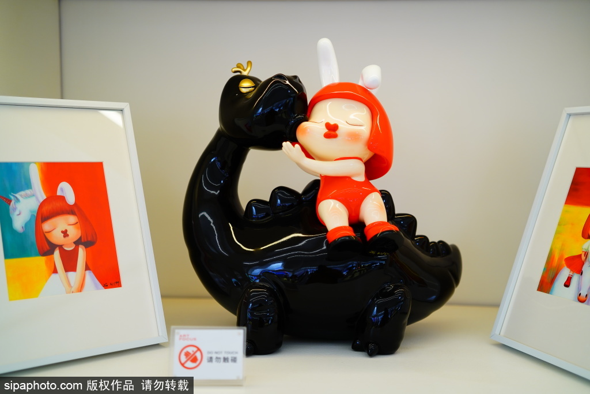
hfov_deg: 48.5
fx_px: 656
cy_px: 197
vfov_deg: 33.4
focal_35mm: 40
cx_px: 295
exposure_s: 1/400
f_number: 2
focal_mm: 40
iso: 250
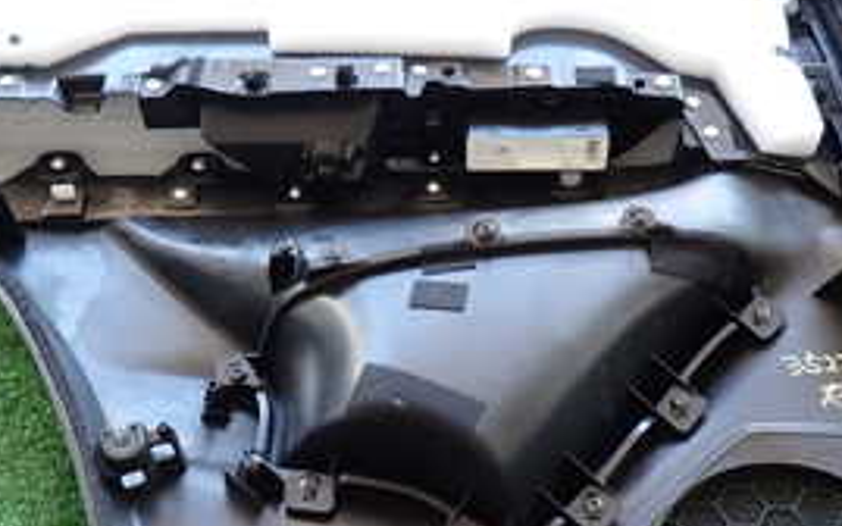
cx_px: 438
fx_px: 1354
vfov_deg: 22.0
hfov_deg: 34.5
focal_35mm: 59
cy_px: 279
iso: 200
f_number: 2
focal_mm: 4.5
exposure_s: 1/50
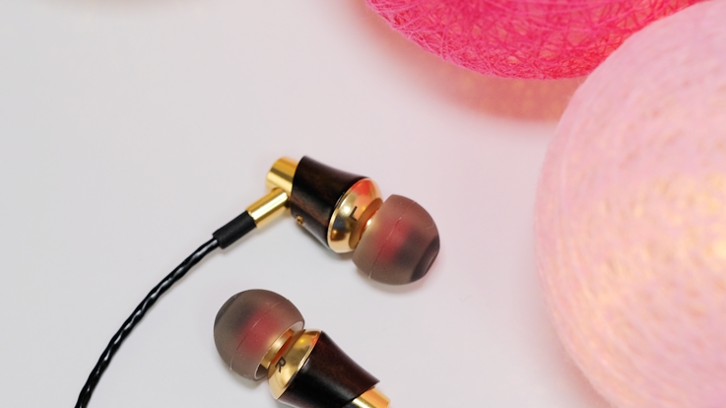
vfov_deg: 9.5
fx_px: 2463
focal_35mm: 128
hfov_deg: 16.8
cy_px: 298
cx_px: 290
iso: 1000
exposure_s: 1/70
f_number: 5
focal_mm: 60
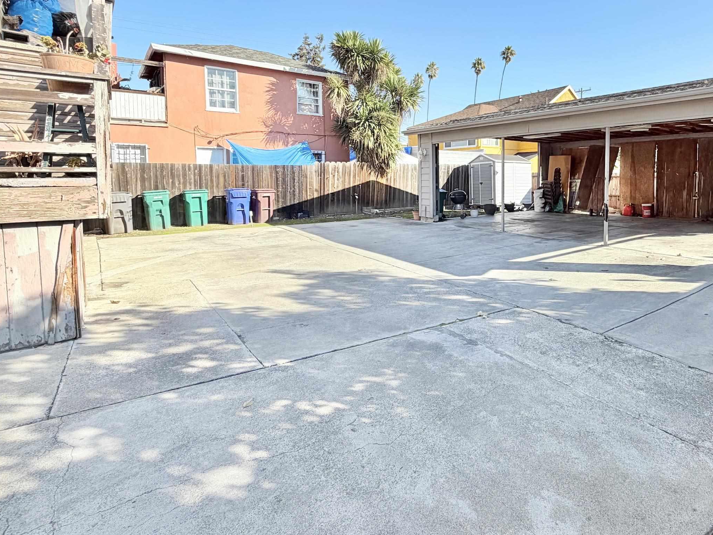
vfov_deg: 62.6
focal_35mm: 21
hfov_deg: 77.1
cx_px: 459
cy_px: 200
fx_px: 433
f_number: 2.2
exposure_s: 1/770
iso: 32
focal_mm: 2.22
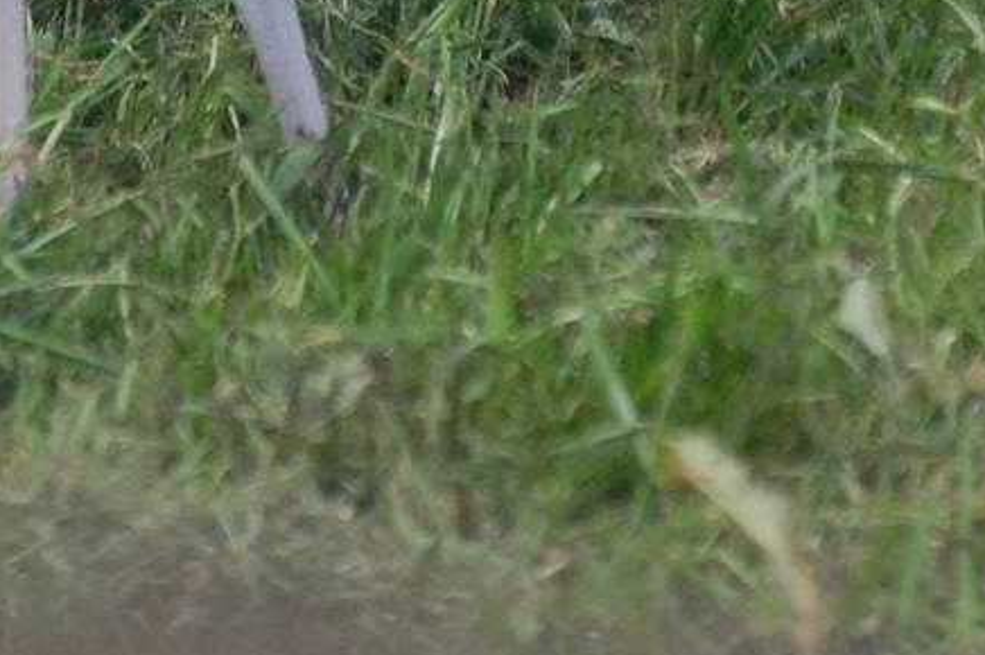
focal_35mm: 1101
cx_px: 429
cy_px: -477
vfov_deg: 1.2
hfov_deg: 1.9
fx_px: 30101
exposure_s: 1/1000
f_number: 5.6
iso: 1600
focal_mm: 200
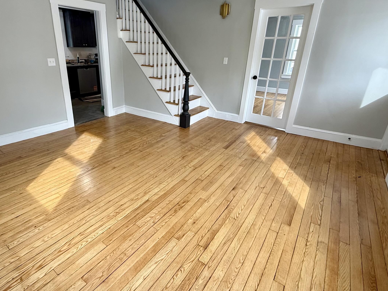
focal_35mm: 20
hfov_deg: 81.2
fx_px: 224
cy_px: 132
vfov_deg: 65.8
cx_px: 164
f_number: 2.2
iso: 125
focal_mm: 2.22
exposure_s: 1/99
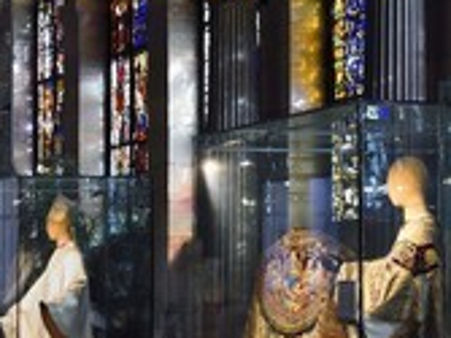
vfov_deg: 8.8
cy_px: 216
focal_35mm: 169
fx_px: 2200
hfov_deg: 11.5
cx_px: 524
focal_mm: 70
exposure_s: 1/10
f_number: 7.1
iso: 640
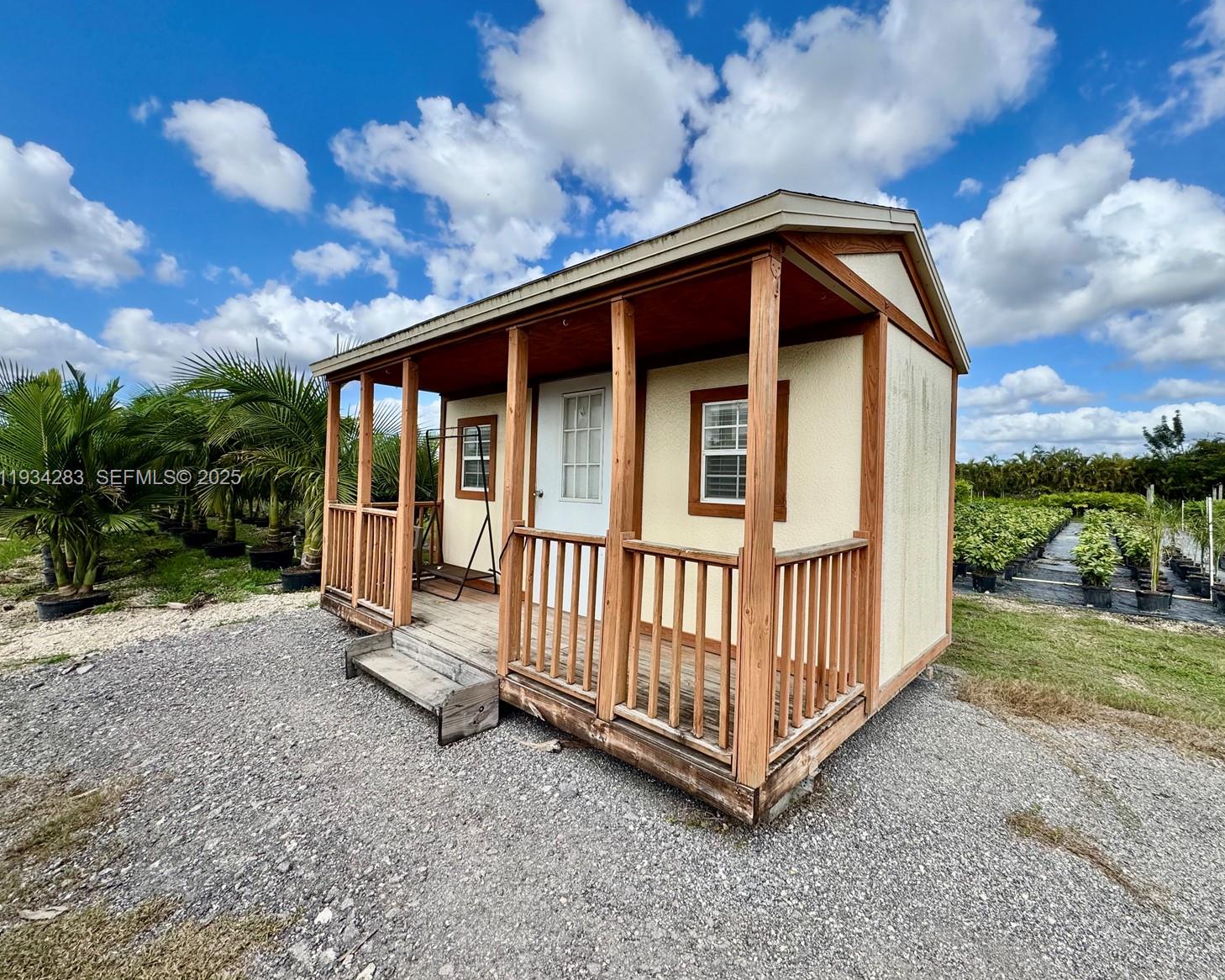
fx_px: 544
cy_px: 479
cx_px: 652
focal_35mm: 15
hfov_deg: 96.7
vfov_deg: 84.0
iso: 50
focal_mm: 2.22
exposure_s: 1/1236
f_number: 2.2
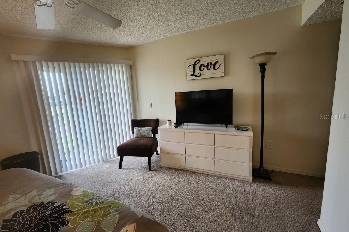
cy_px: 116
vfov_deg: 81.2
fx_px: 136
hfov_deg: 104.3
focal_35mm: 14
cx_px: 172
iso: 160
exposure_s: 1/60
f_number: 2.2
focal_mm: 2.2
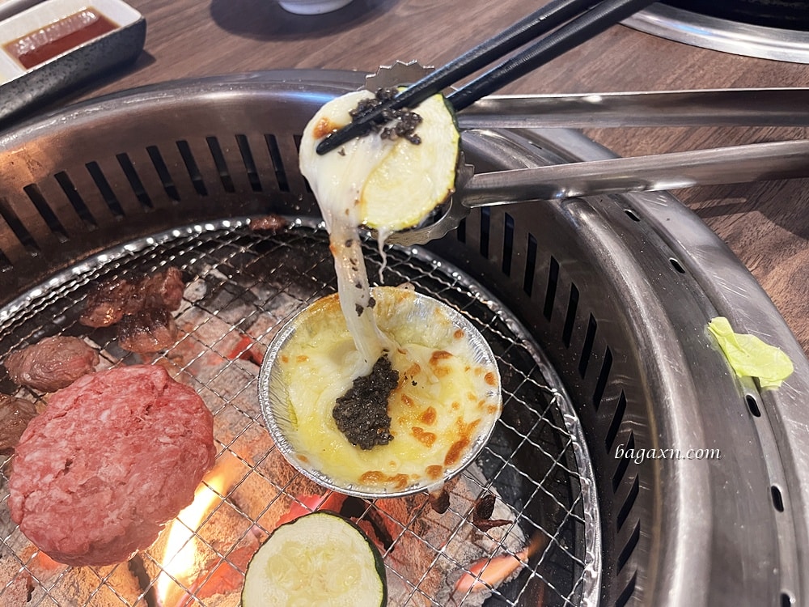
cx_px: 404
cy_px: 304
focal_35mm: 26
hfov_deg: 67.3
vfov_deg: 53.1
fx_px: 608
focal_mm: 5.1
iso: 200
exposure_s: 1/60
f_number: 1.6
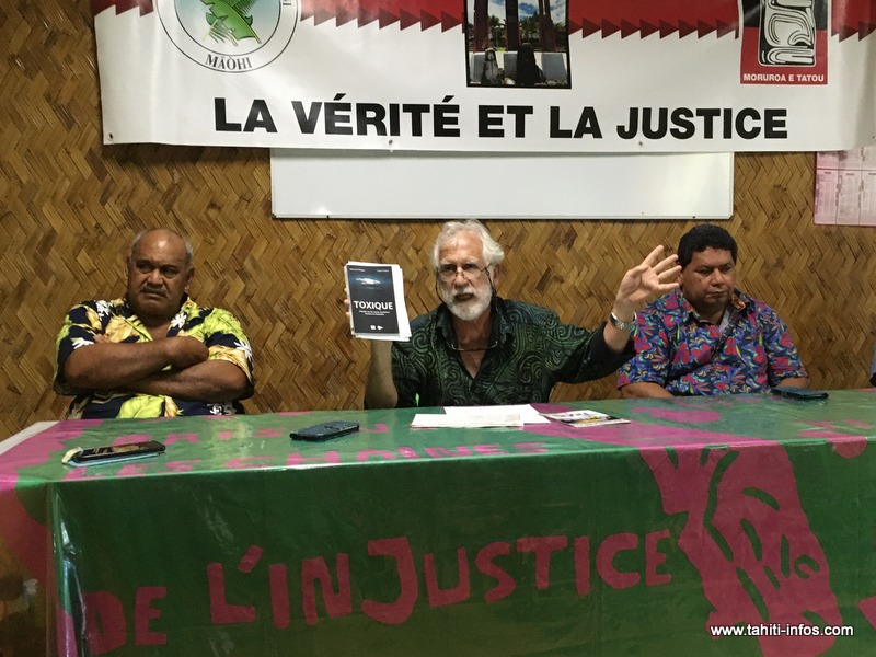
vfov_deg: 48.2
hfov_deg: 61.7
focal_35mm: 29
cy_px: 328
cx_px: 438
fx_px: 734
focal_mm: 4.15
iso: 250
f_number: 2.2
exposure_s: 1/15
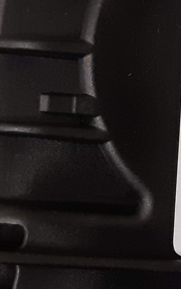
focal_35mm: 51
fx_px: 402
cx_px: 212
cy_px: 146
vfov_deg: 39.6
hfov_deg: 23.4
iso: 200
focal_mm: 3.93
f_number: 1.7
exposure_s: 1/50
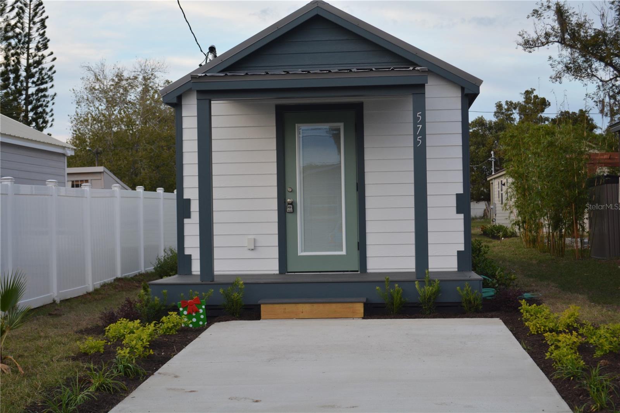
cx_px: 310
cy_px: 206
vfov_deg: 23.8
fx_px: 981
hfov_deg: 35.1
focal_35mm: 57
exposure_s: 1/100
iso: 400
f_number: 5
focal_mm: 38
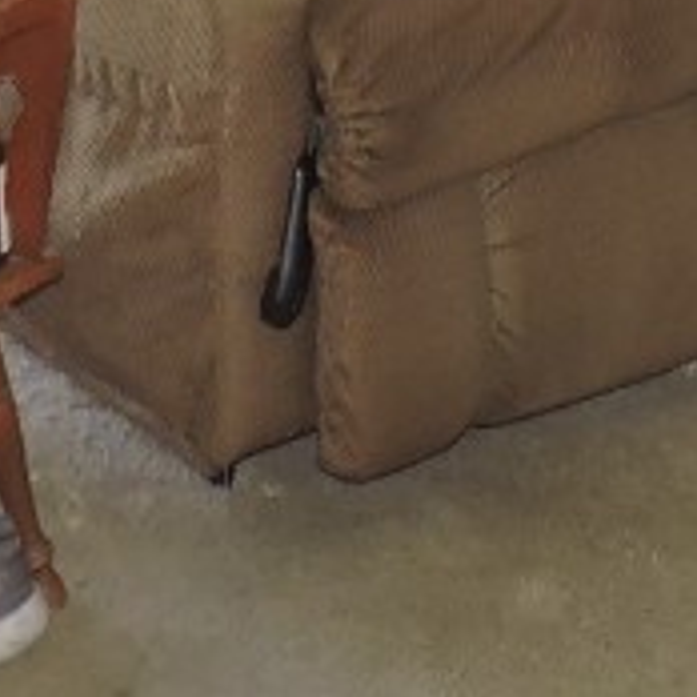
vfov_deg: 12.3
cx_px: 385
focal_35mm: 125
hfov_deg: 14.0
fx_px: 2848
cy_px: -705
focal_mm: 4.3
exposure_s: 1/40
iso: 250
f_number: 3
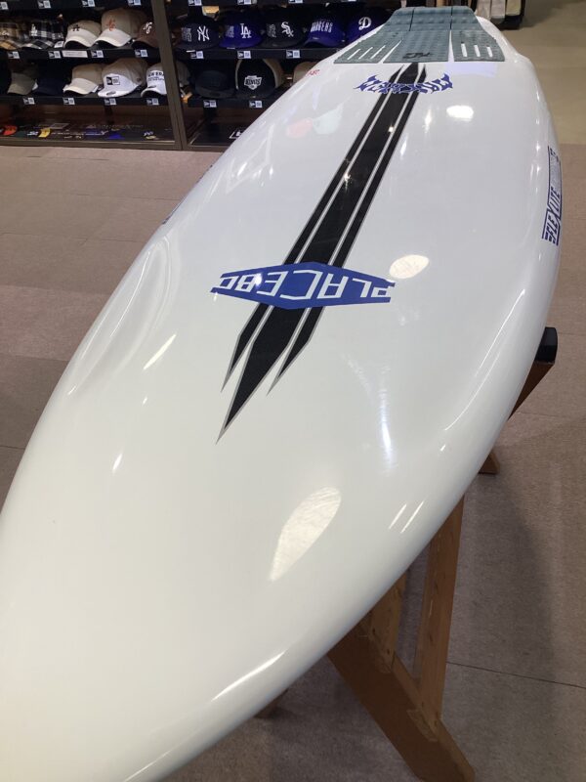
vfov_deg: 58.4
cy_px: 391
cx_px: 293
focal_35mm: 31
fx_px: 700
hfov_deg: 45.4
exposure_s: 1/100
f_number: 2.4
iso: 80
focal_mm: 3.3
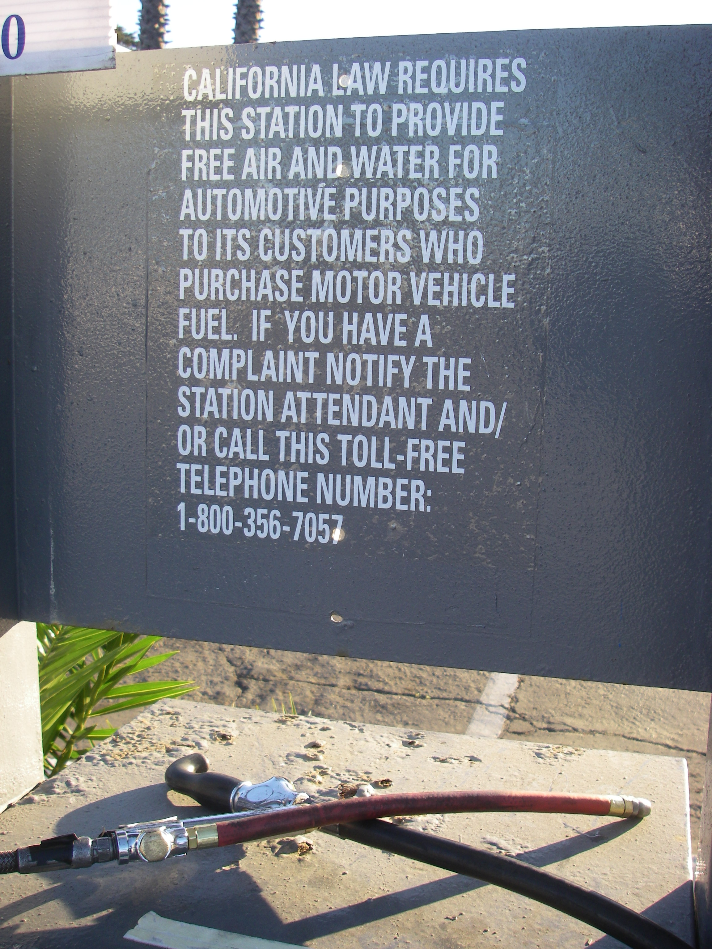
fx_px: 1042
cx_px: 356
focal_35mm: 38
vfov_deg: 49.0
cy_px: 474
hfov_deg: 37.7
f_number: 3.3
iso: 64
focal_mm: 6.3
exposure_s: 1/100
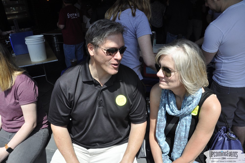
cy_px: 82
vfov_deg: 47.8
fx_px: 184
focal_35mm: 27
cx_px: 122
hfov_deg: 67.4
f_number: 14
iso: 400
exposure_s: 1/200
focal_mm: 18
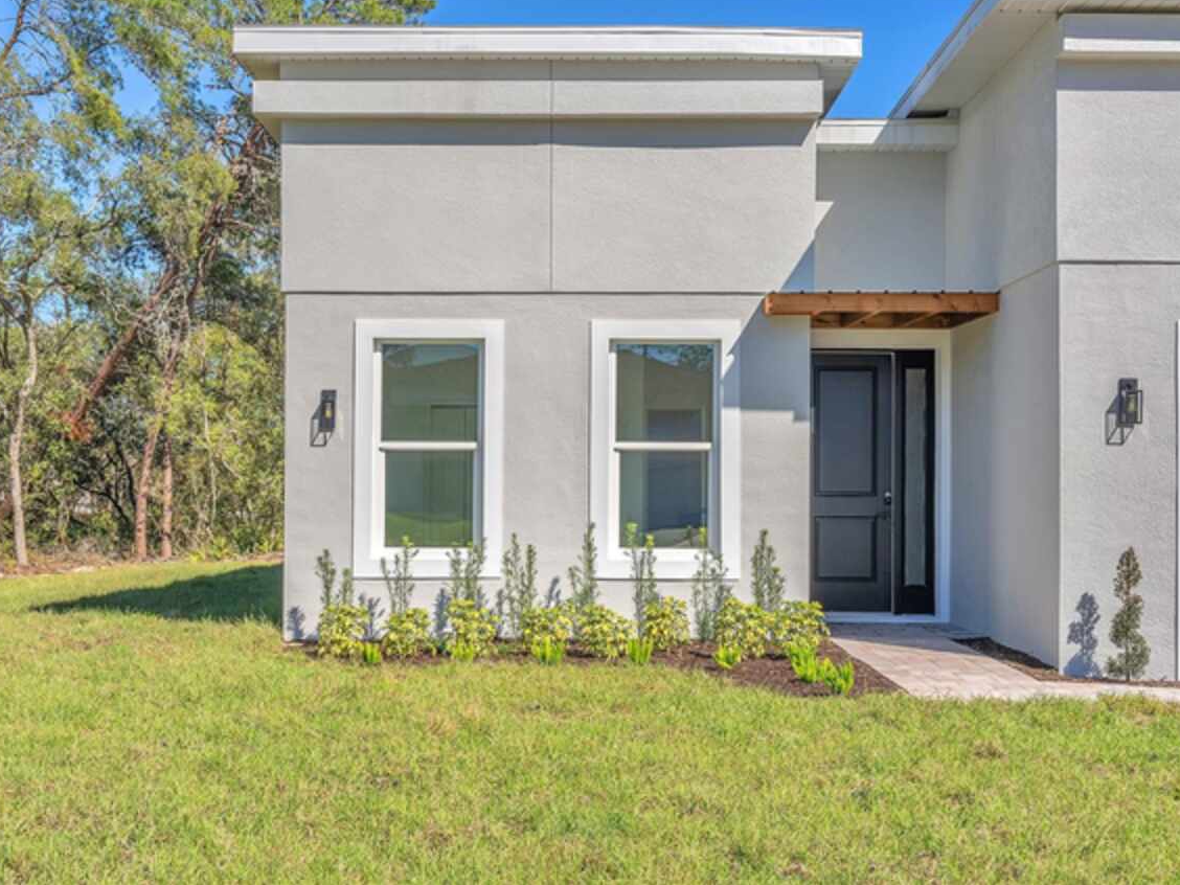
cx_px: 557
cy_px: 439
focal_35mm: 48
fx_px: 1636
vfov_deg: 30.3
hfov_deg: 39.6
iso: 100
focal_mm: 44
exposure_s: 1/250
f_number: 13
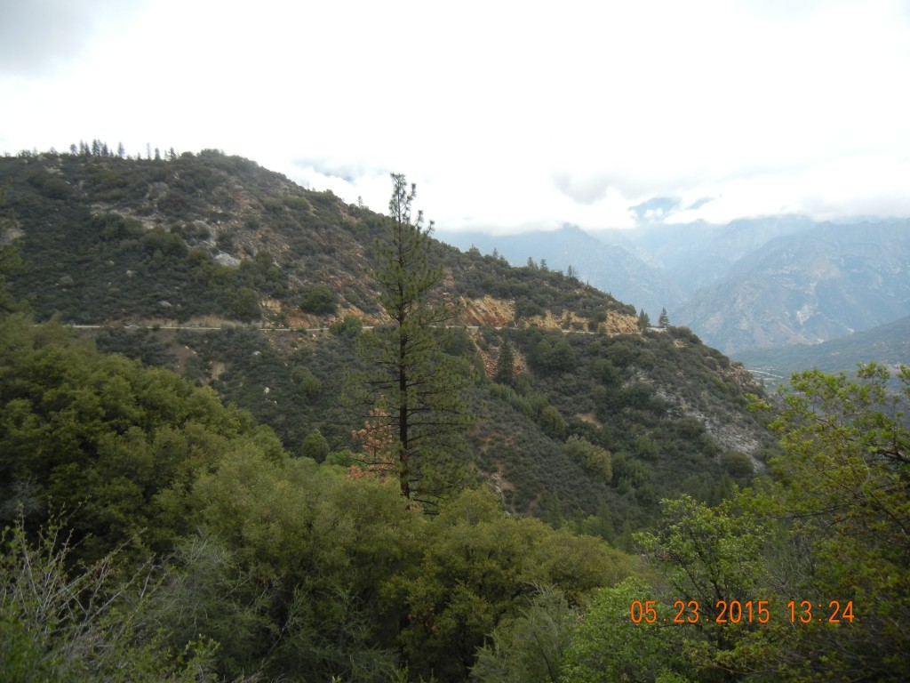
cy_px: 342
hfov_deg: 60.0
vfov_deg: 46.8
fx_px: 789
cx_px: 455
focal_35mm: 30
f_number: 3.5
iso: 160
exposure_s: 1/738
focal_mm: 5.4
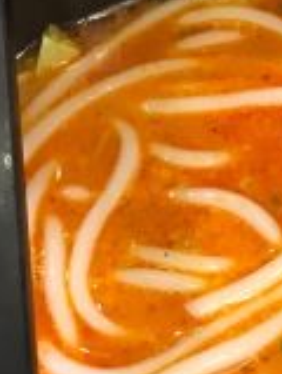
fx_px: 1331
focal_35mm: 123
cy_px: 318
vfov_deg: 15.8
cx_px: 293
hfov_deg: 11.9
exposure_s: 1/11
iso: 100
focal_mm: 3.99
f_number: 1.8
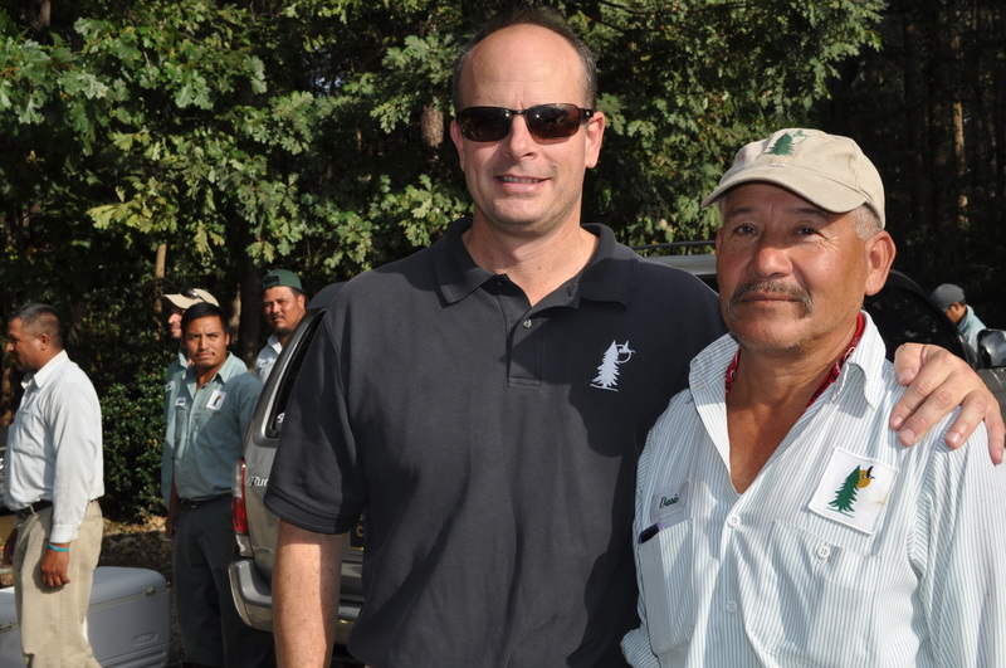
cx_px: 503
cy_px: 334
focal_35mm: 51
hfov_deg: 38.9
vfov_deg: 26.4
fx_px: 1423
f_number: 10
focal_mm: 34
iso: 200
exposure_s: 1/200
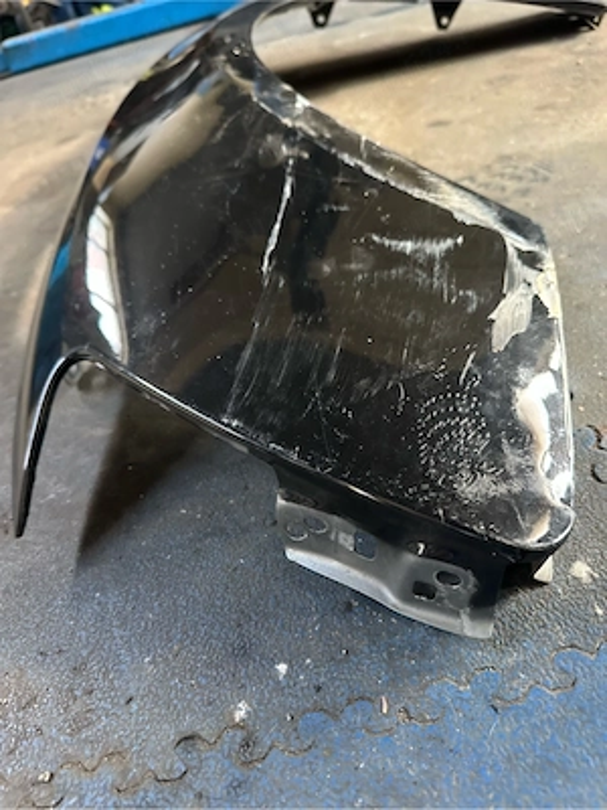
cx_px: 304
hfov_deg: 56.8
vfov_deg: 71.6
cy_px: 405
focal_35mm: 24
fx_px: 561
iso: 1000
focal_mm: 6.86
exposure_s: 1/41
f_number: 1.78
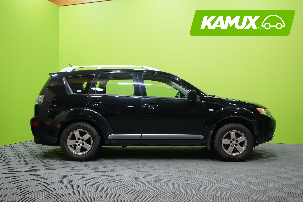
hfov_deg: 51.9
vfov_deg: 35.9
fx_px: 311
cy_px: 101
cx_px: 152
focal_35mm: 37
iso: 1250
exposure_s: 1/20
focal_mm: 37
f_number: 5
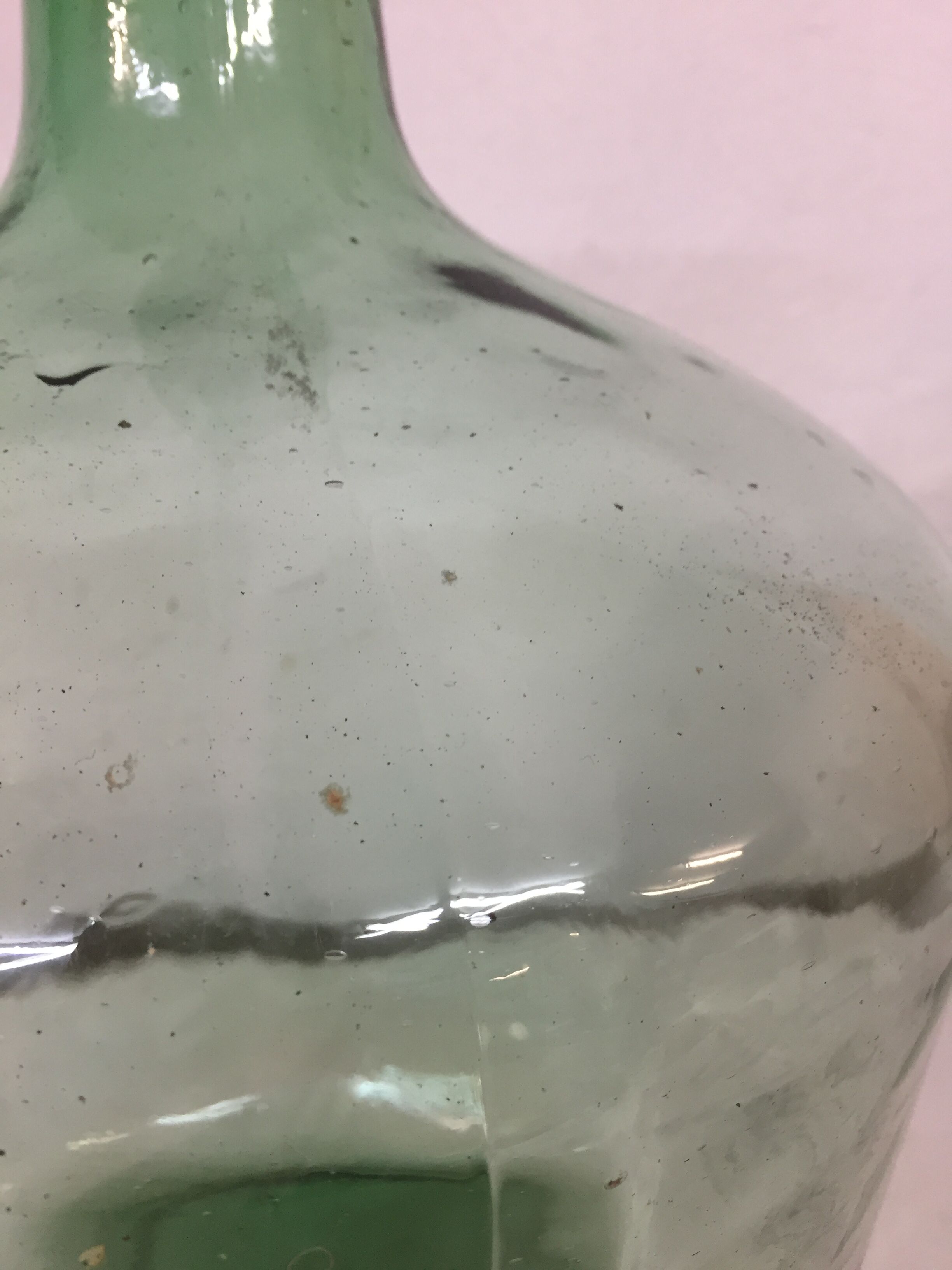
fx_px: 1063
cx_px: 476
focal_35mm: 29
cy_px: 635
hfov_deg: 48.2
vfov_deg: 61.7
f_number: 2.2
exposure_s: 1/33
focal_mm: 4.15
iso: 100
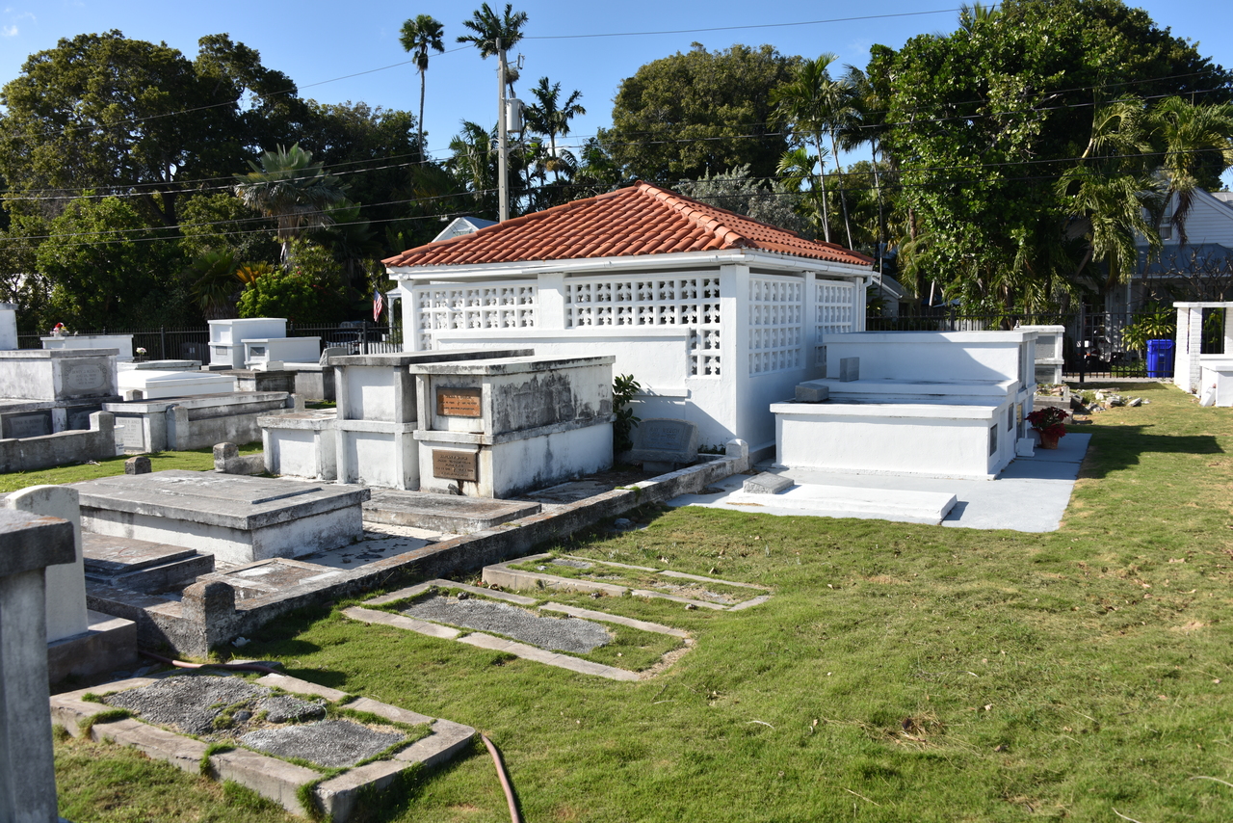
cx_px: 616
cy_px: 412
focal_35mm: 28
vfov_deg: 46.4
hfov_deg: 65.5
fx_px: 959
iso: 100
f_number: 8
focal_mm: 28
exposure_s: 1/250
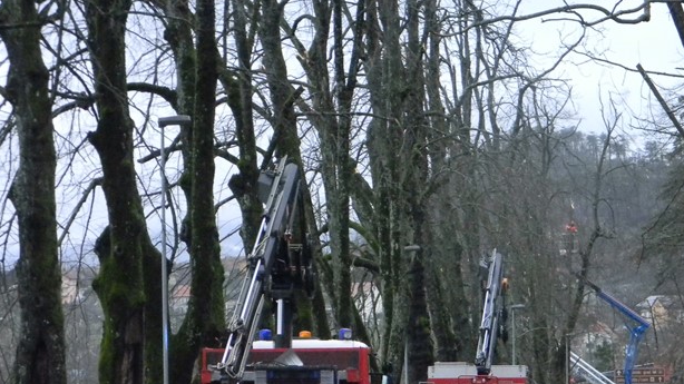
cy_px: 329
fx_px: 2702
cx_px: 427
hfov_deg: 14.4
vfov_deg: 8.1
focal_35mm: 149
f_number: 4.7
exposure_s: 1/47.1
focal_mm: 19
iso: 200
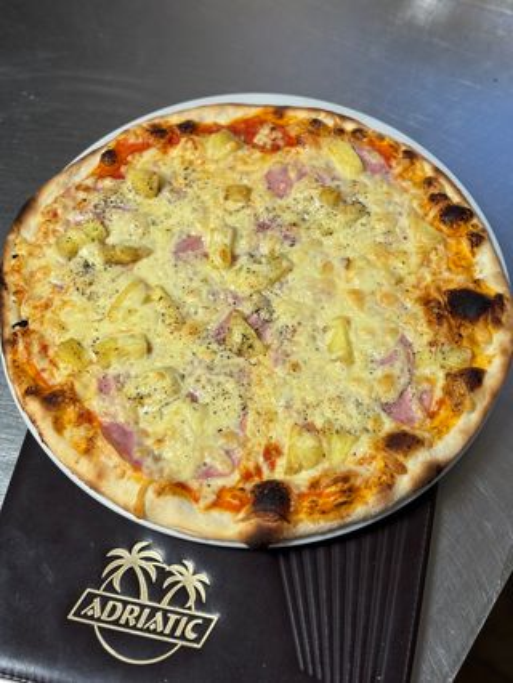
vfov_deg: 36.8
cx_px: 256
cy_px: 342
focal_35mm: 52
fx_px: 1026
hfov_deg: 28.1
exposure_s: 1/50
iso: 50
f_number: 1.6
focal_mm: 5.96
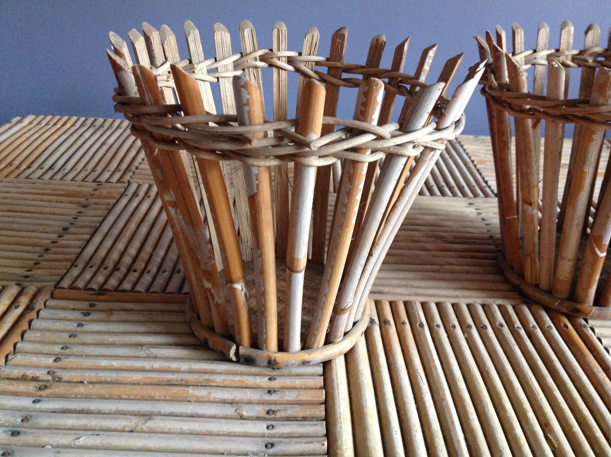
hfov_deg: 52.7
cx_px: 306
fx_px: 617
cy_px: 228
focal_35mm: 35
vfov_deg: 40.6
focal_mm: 4.28
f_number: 2.4
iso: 400
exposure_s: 1/15
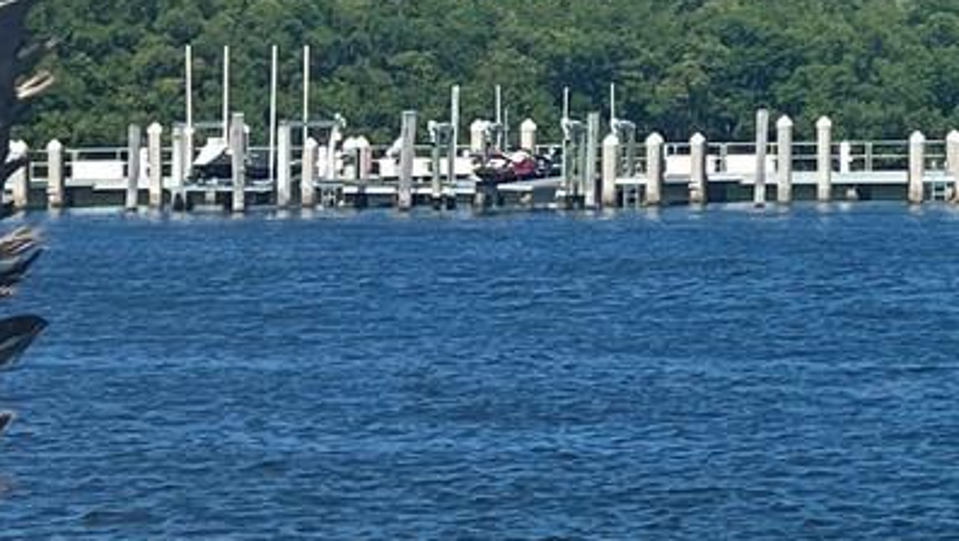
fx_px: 3715
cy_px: -89
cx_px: 1423
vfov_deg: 8.3
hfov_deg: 13.8
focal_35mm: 146
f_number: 1.5
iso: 50
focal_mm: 5.7
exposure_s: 1/5076
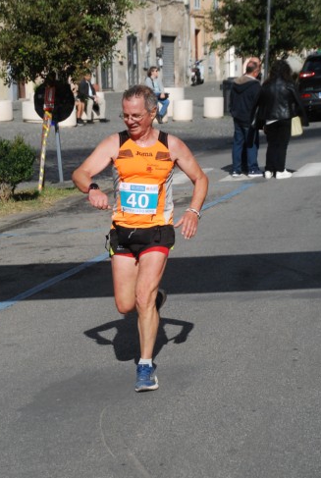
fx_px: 1624
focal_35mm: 122
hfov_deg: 11.3
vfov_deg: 16.7
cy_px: 261
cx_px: 152
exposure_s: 1/2000
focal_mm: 66
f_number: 9
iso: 1000
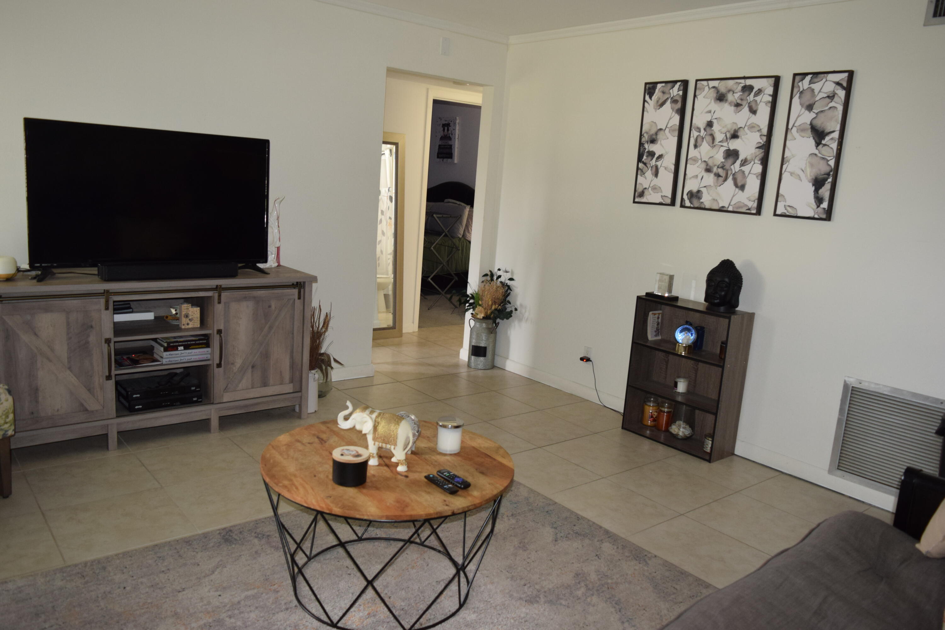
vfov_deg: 47.9
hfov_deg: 67.4
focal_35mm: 27
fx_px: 709
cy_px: 315
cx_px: 472
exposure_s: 1/80
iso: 800
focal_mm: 18
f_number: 4.5
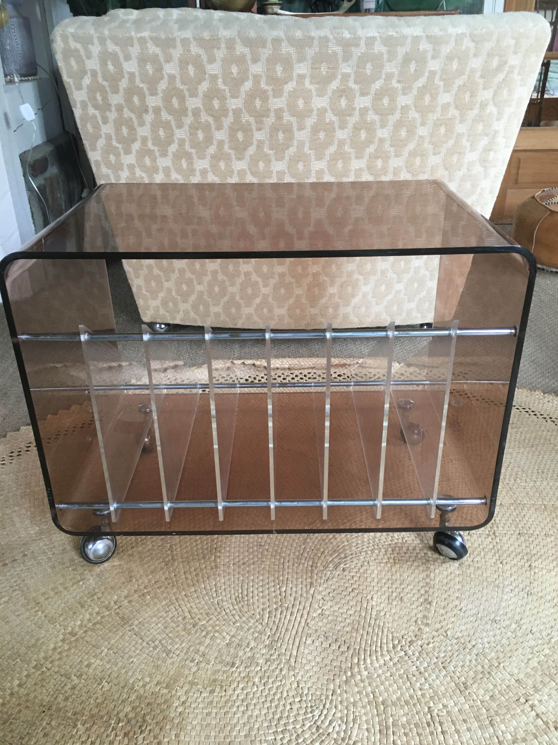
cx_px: 279
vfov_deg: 61.7
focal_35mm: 29
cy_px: 372
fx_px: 623
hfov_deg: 48.2
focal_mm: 4.15
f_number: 2.2
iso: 160
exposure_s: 1/33
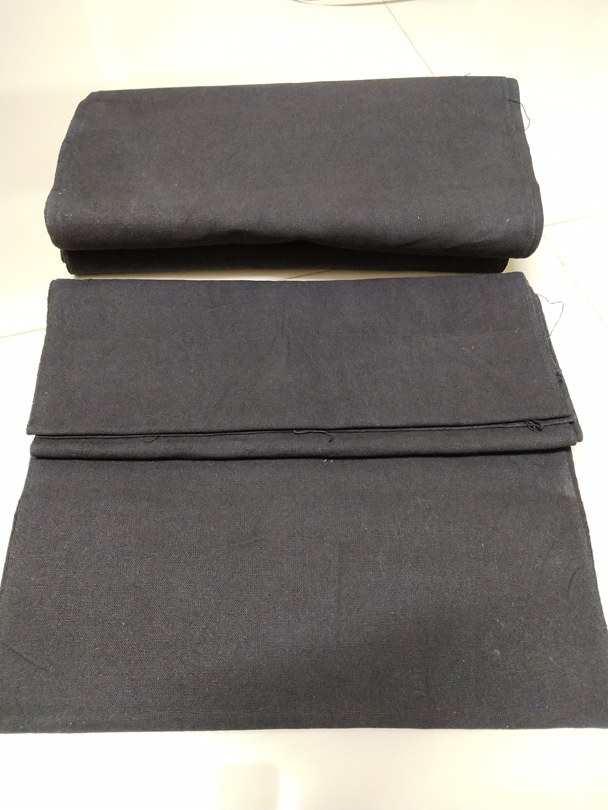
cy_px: 405
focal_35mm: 30
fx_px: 703
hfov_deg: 46.8
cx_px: 304
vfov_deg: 60.0
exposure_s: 1/16.7
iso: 1168
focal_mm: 3.95
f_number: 1.8
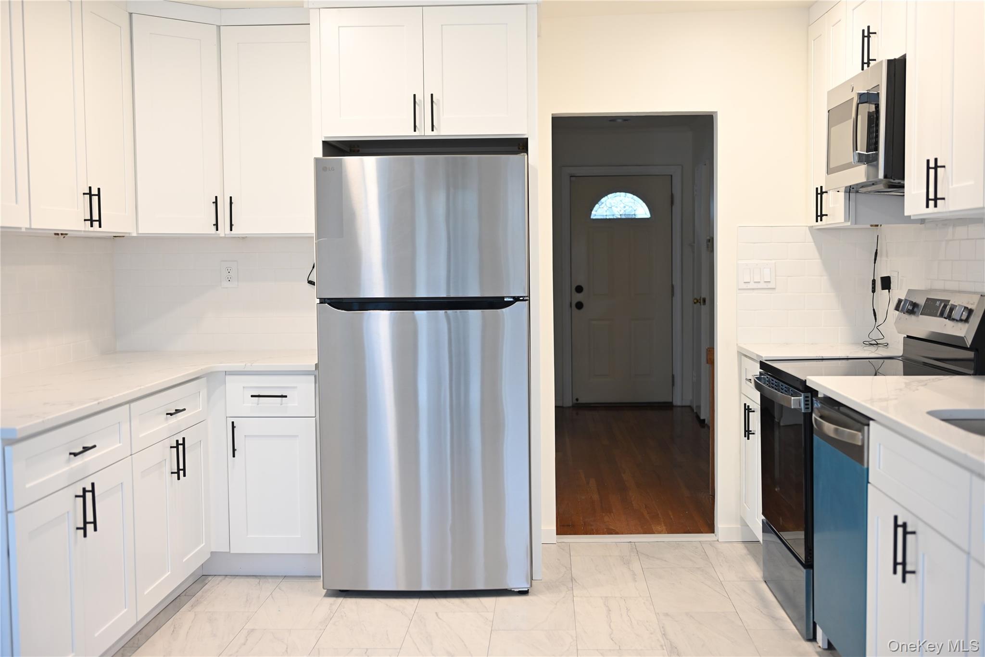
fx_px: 1094
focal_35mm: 40
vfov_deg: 33.4
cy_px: 328
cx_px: 492
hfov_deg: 48.5
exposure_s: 1/125
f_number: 2.8
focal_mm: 40
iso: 450
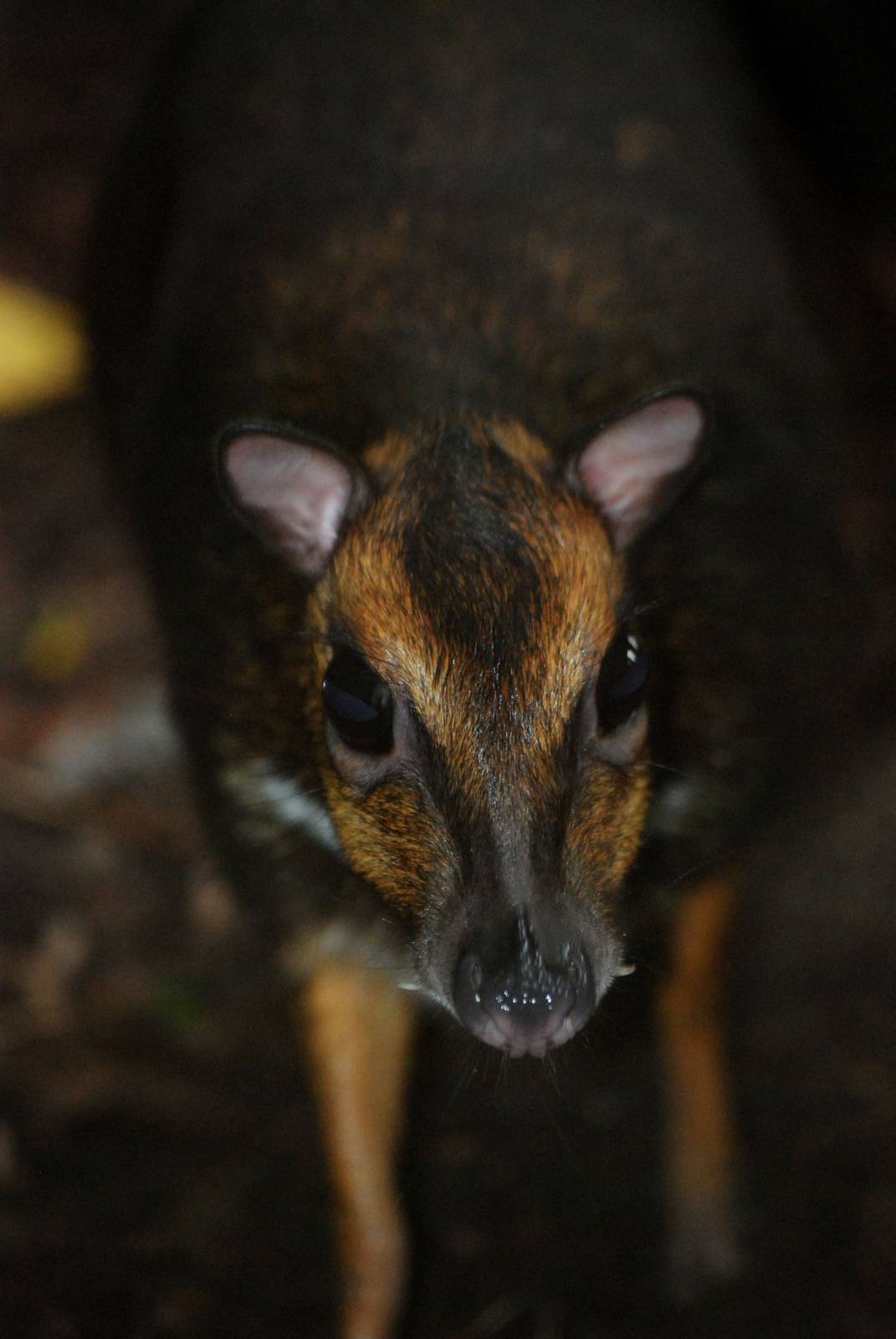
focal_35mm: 330
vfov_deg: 6.2
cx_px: 448
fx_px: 12285
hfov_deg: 4.2
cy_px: 670
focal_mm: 220
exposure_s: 1/60
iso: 1000
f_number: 5.3
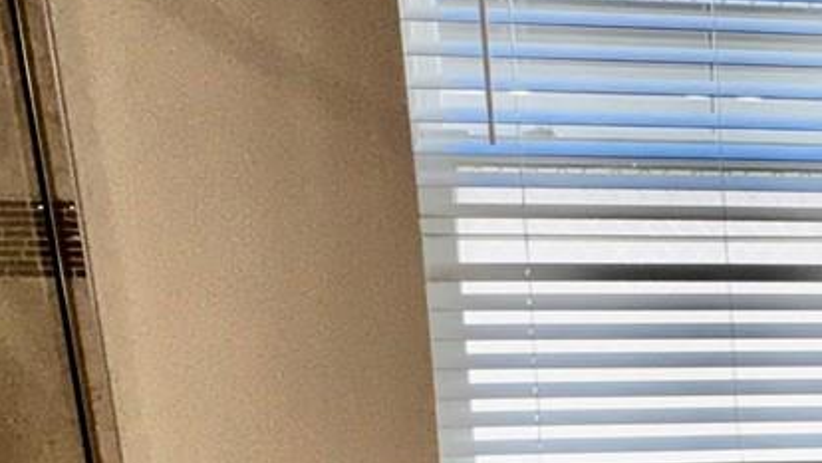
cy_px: 654
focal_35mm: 59
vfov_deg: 18.5
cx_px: 888
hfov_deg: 31.7
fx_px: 1286
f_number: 2.2
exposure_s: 1/228
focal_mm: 2.22
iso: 32
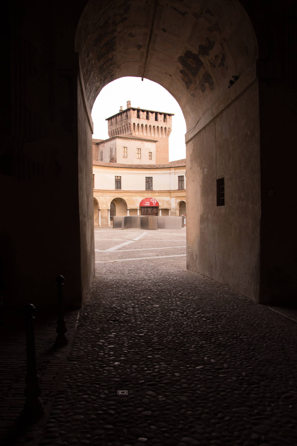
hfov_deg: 47.9
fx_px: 334
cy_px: 223
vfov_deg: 67.4
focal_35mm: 27
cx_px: 148
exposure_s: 1/15
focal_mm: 18
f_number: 5.6
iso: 100
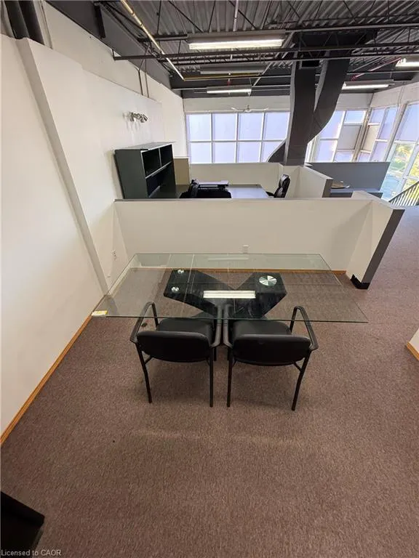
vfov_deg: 102.1
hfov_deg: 85.7
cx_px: 210
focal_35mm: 14
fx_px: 226
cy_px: 279
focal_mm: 2.22
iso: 250
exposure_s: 1/60
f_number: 2.2
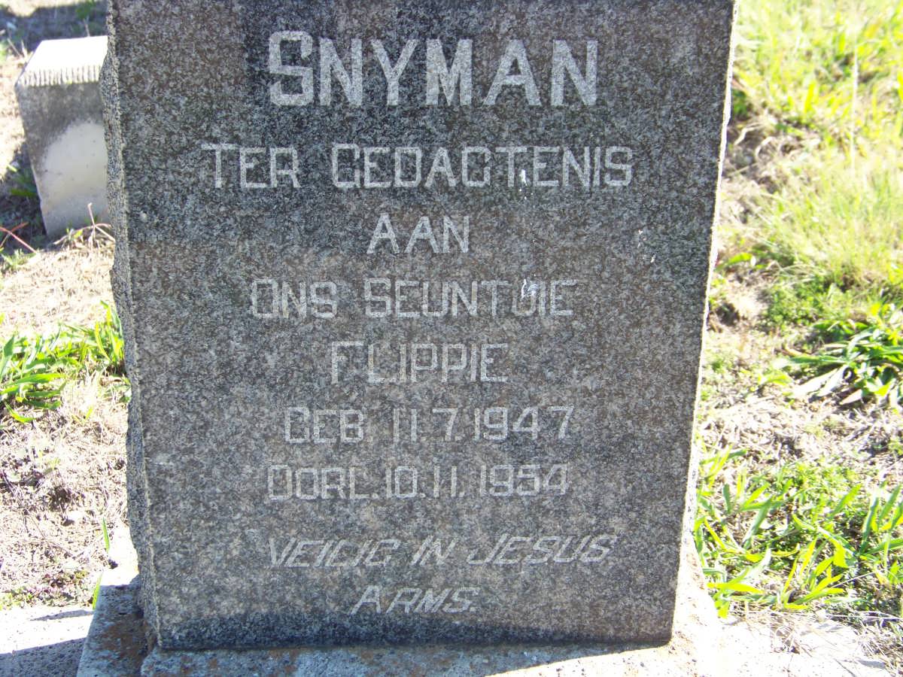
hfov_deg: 34.9
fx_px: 1435
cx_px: 452
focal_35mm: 55
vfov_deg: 26.6
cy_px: 338
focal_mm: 9.36
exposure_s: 1/160
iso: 64
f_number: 3.2
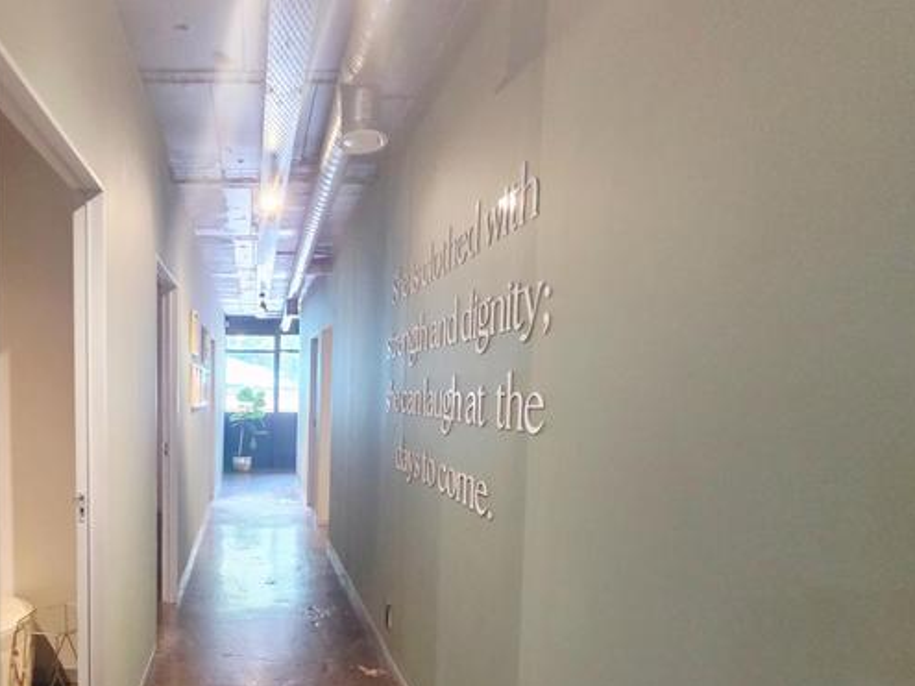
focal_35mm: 21
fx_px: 555
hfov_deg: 74.1
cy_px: 435
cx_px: 244
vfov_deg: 62.4
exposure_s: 1/50
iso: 400
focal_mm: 2.2
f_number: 1.9
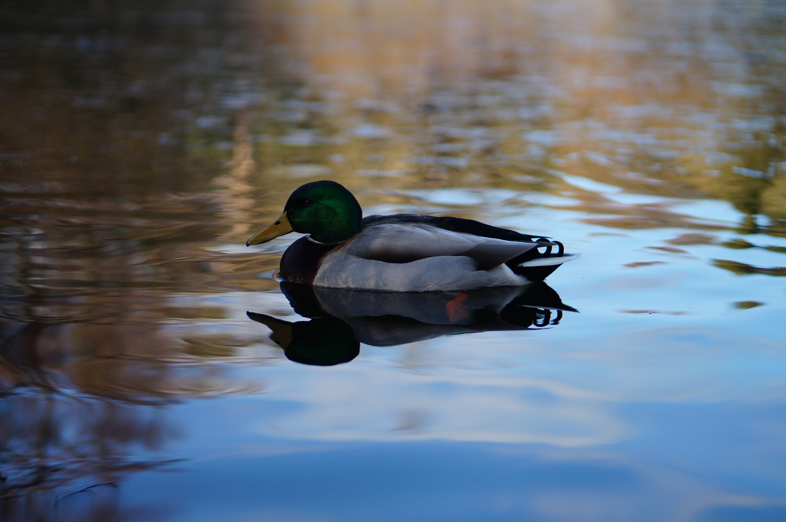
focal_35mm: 75
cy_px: 261
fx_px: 1636
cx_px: 393
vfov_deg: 18.1
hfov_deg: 27.0
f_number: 1.8
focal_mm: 50
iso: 100
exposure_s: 1/800
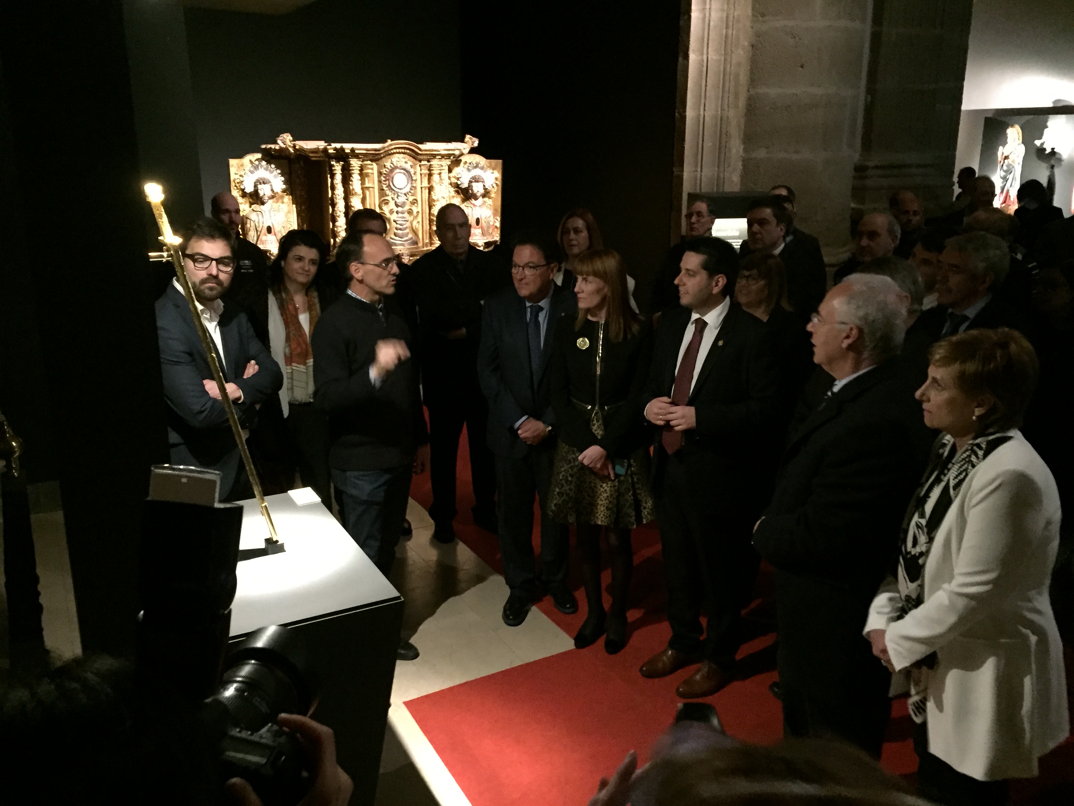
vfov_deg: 48.2
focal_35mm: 29
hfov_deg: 61.7
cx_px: 537
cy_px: 403
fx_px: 900
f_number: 2.2
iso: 1000
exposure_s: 1/17
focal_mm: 4.15
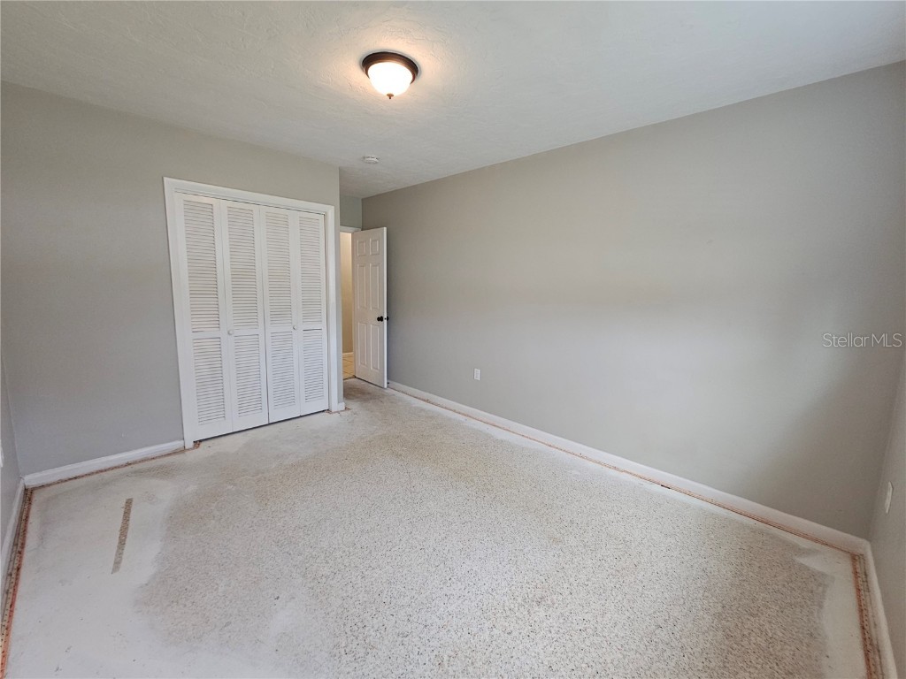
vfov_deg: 89.9
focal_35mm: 13
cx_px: 453
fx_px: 340
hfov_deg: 106.2
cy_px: 340
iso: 200
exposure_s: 1/60
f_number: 2.2
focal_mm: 2.2
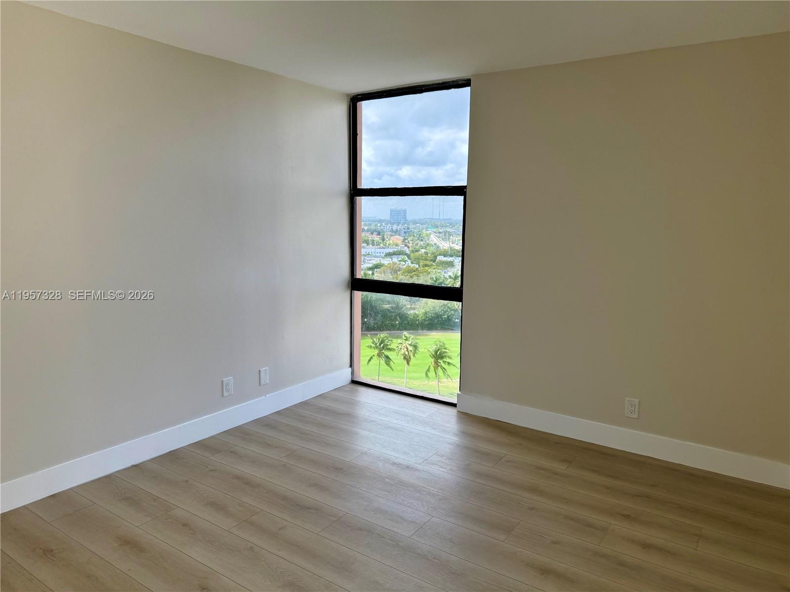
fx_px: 548
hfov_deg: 71.6
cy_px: 296
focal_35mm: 24
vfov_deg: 56.8
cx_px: 395
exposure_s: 1/840
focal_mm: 6.76
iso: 100
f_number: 1.78
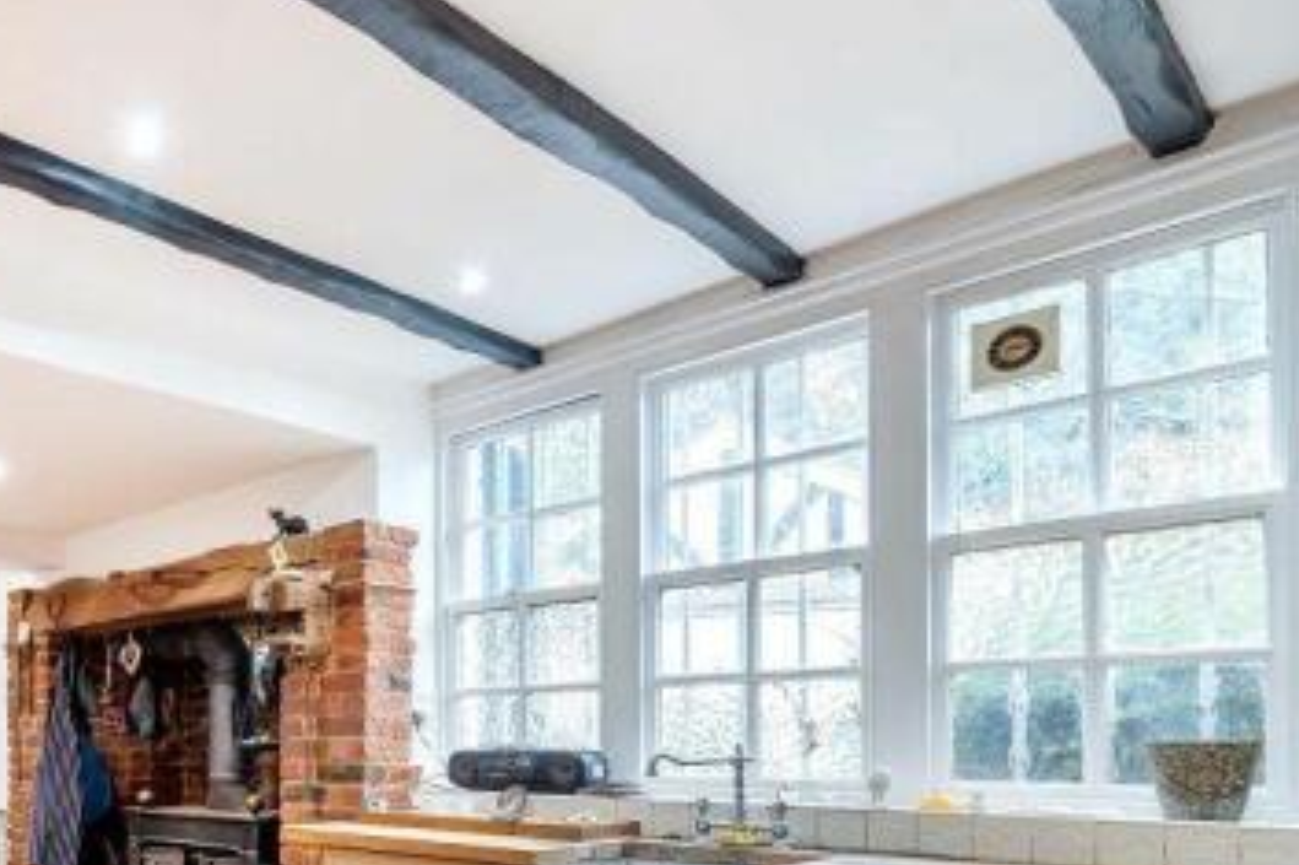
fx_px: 938
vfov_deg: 46.2
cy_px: 727
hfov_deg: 60.0
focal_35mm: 26
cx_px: 155
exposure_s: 1/3
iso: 100
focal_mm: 14
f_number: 8
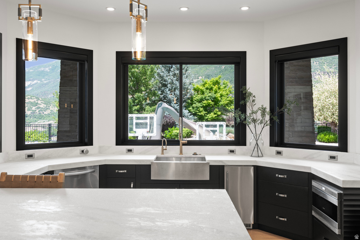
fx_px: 310
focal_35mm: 31
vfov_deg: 42.3
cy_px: 120
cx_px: 180
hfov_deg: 60.3
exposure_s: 1/15
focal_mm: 31
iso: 320
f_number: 9
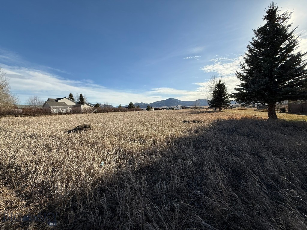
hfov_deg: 102.1
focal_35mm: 14
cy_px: 115
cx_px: 154
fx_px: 124
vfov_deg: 85.7
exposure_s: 1/3289
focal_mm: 2.22
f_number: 2.2
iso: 50
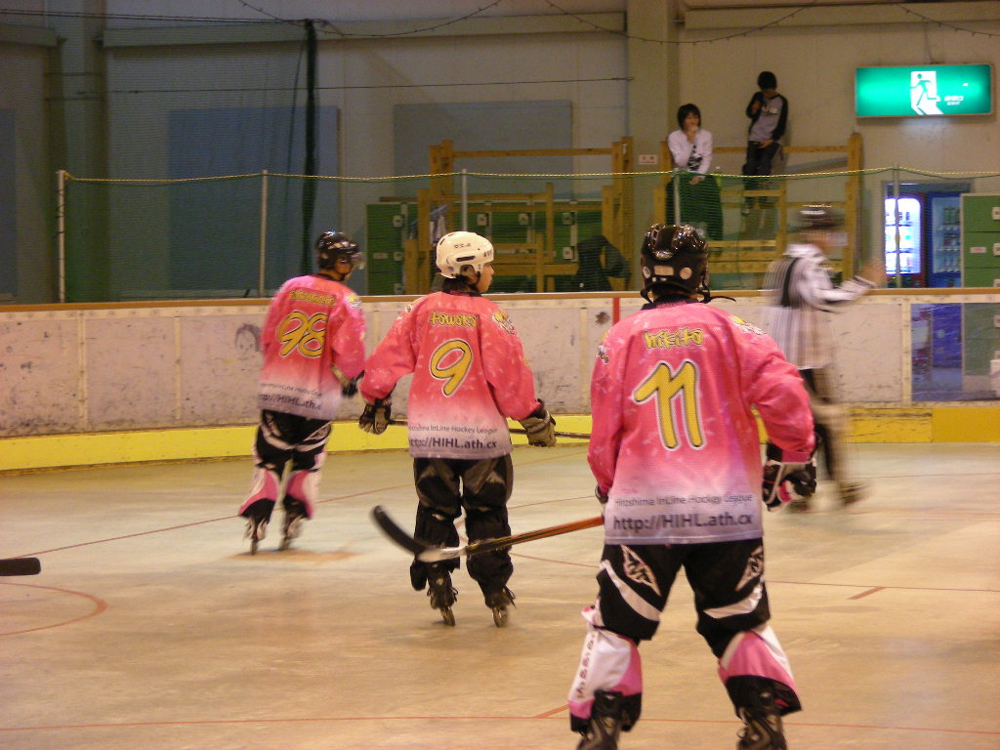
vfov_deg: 11.6
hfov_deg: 15.4
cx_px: 500
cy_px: 375
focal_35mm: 128
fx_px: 3698
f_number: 3.5
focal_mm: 21.3
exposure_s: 1/18.1
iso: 200
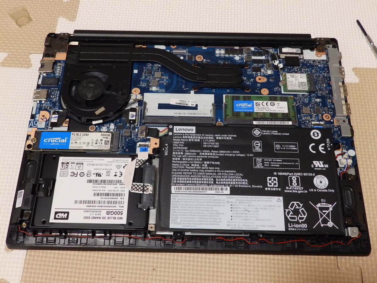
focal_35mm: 38
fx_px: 414
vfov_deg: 37.7
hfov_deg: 49.0
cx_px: 188
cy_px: 142
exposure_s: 1/40
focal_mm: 6.8
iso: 800
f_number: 4
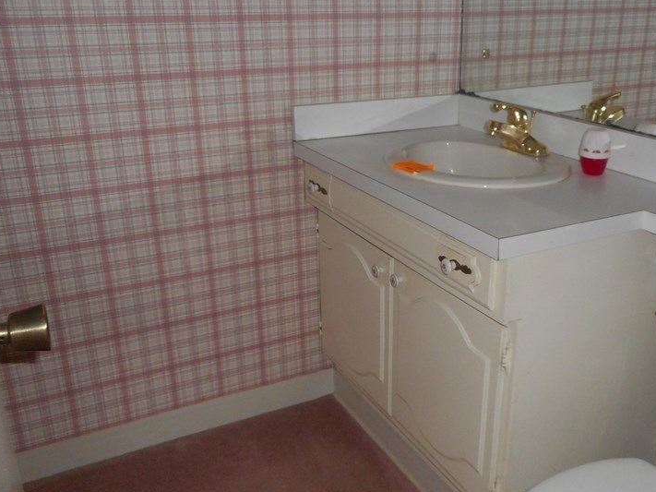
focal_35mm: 36
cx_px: 400
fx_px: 682
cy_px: 258
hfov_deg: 51.0
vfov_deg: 39.6
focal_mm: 4.5
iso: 200
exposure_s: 1/25
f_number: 3.7
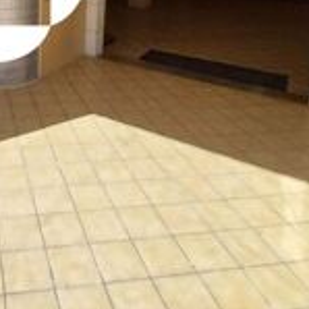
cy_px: -12
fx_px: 374
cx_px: 12
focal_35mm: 37
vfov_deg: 38.8
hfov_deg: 40.3
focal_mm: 1.13
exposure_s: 1/720
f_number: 2.2
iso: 64
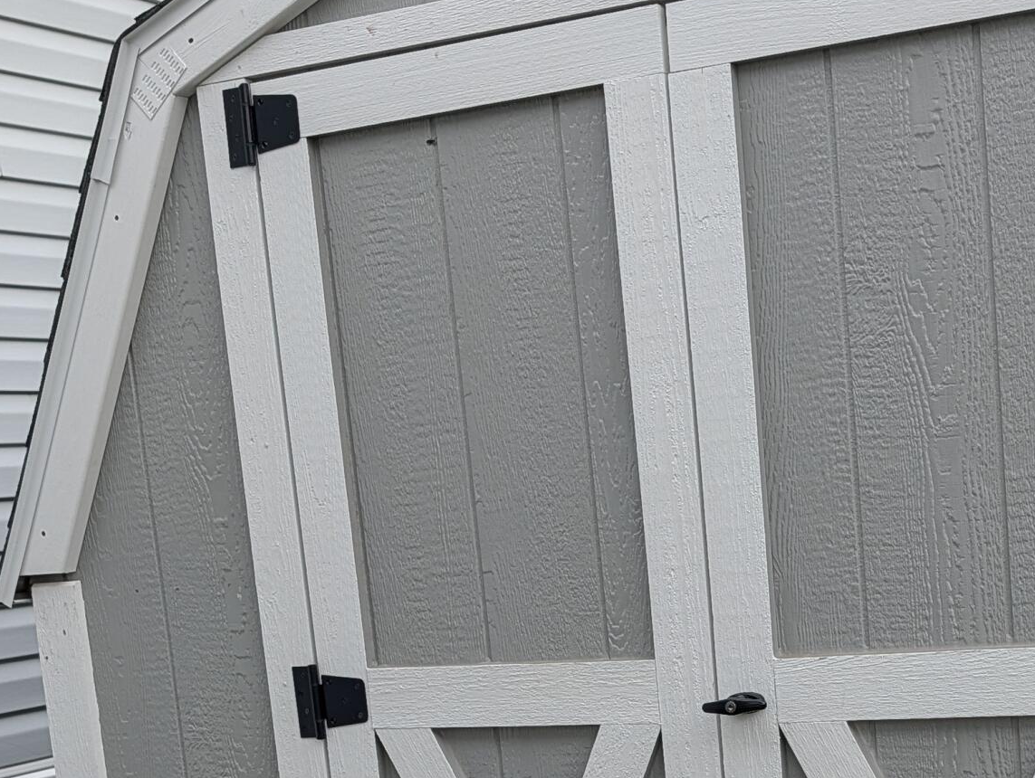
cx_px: 732
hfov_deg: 30.3
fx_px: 1886
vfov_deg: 22.4
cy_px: 780
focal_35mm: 63
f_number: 1.68
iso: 22
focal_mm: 6.9
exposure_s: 1/496
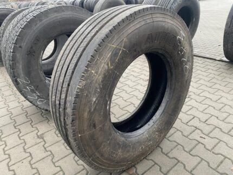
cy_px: 88
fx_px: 175
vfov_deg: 53.1
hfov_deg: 67.3
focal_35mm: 26
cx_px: 116
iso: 160
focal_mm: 4.25
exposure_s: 1/60
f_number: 1.8
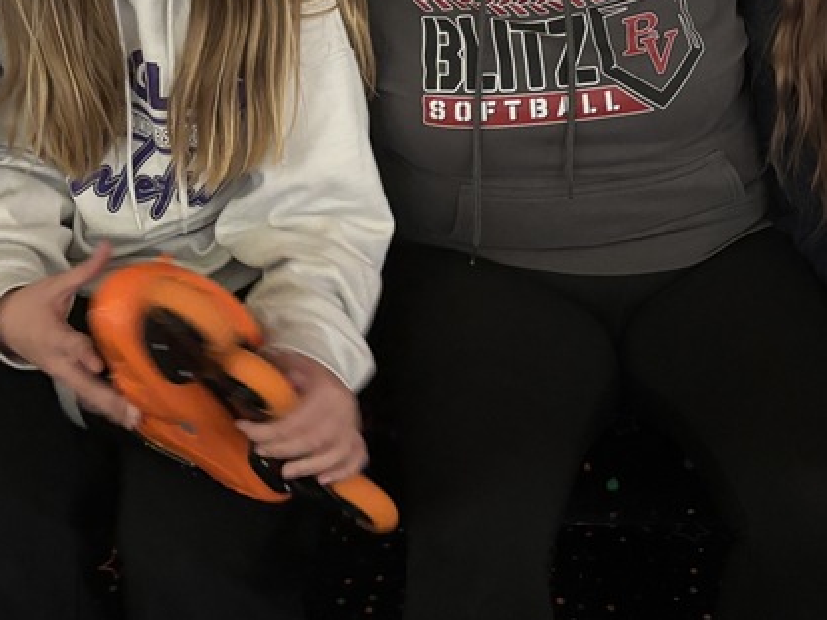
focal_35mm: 64
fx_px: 1529
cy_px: 70
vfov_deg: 22.4
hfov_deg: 30.2
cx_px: 372
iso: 640
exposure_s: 1/30
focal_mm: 5.96
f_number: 1.6
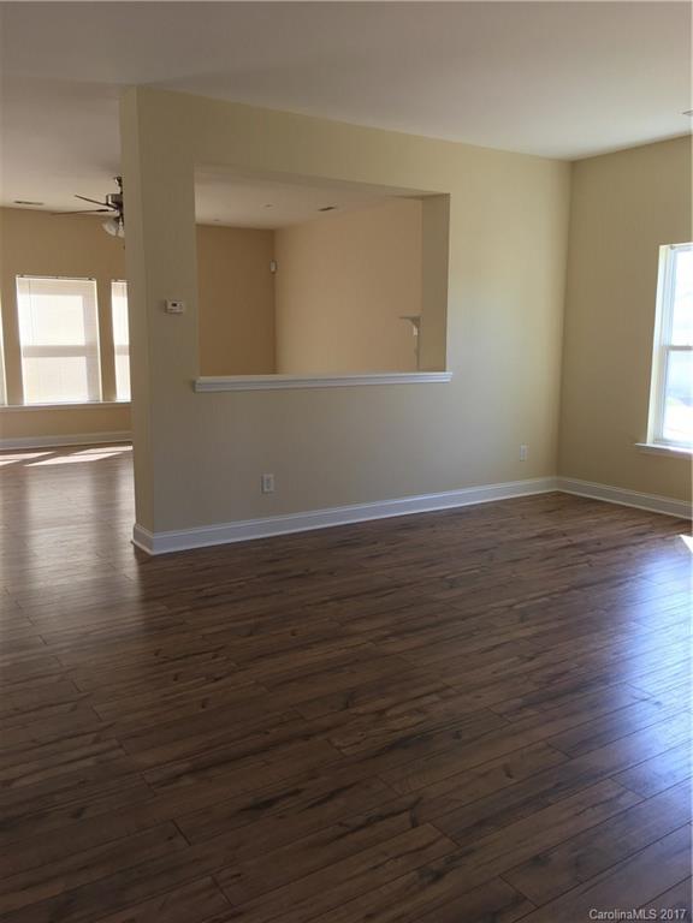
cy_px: 462
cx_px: 346
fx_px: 774
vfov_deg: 61.7
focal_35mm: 29
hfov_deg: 48.2
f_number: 2.2
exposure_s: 1/40
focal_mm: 4.15
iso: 25
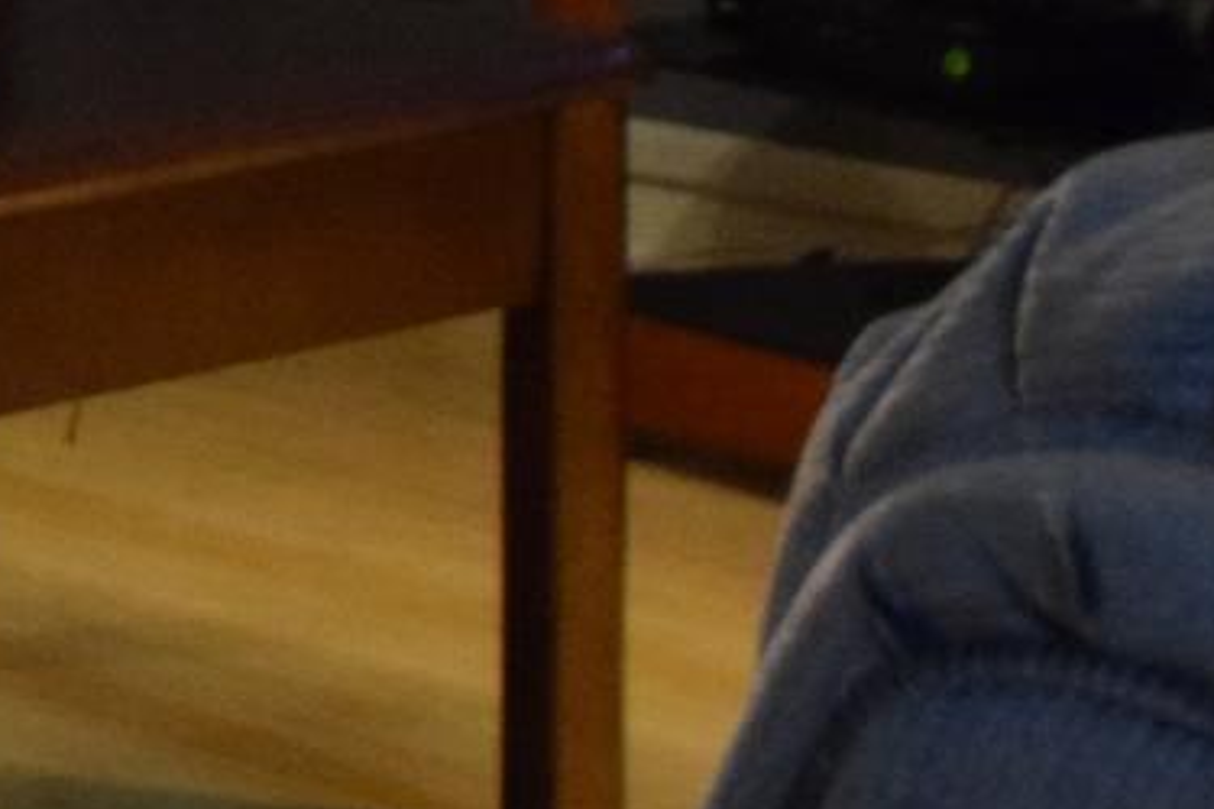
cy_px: -642
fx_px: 6070
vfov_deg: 7.4
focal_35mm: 180
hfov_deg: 10.3
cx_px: -1437
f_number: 4
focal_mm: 22
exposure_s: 1/25
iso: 3200
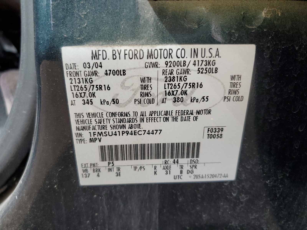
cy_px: 115
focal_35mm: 26
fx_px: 231
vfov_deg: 53.1
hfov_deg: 67.3
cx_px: 154
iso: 50
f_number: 1.5
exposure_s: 1/345
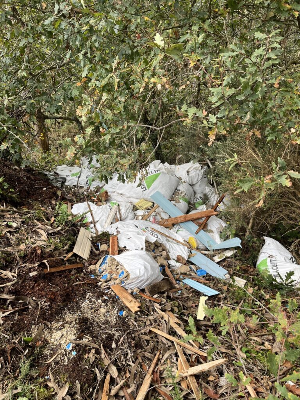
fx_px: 300
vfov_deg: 67.3
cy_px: 200
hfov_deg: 53.1
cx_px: 150
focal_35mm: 26
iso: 80
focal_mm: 5.1
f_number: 1.6
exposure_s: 1/121
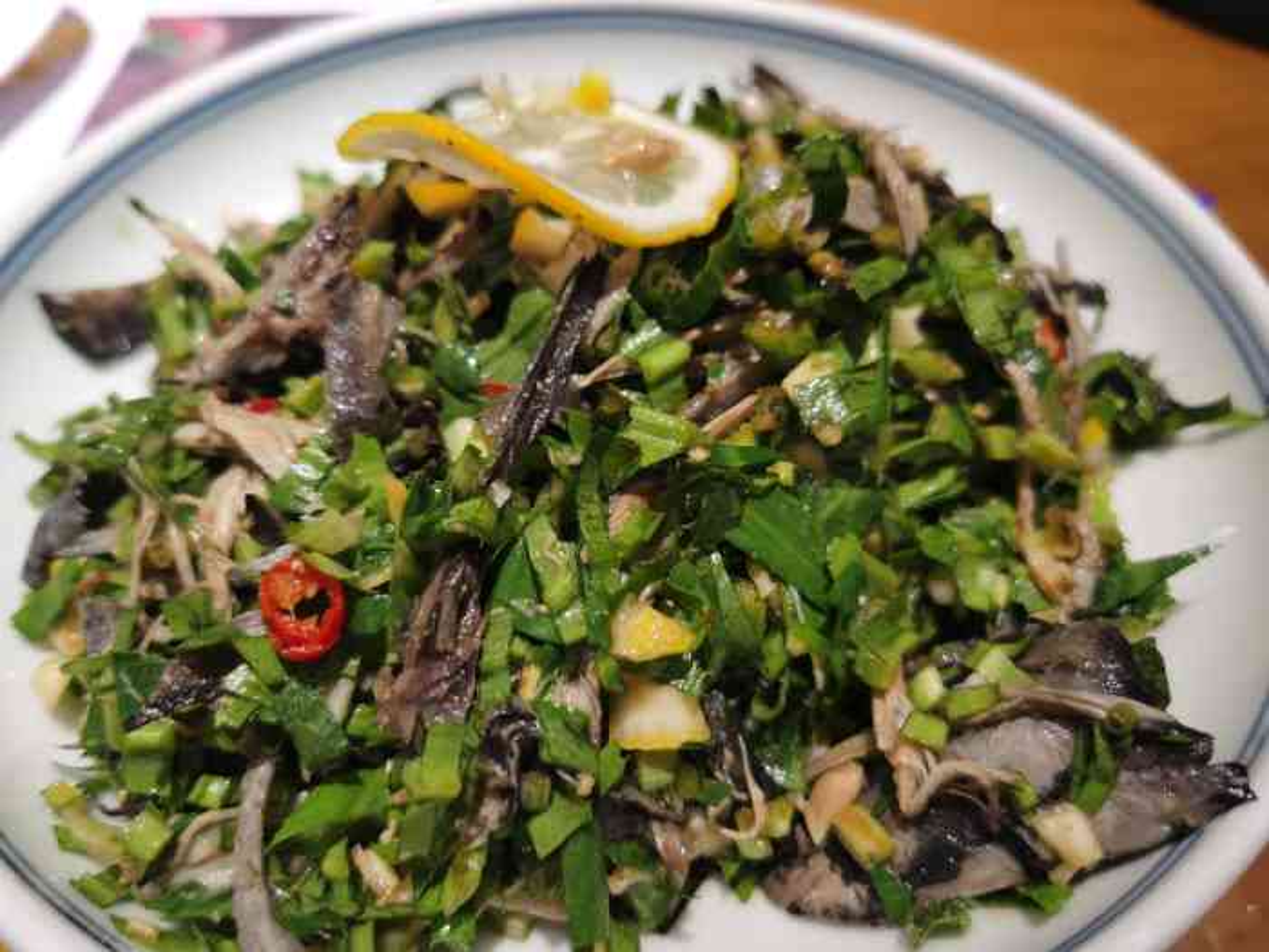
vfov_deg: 51.4
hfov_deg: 65.3
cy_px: 476
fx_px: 990
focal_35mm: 27
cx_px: 634
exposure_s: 1/50
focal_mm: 5.56
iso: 125
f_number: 1.6
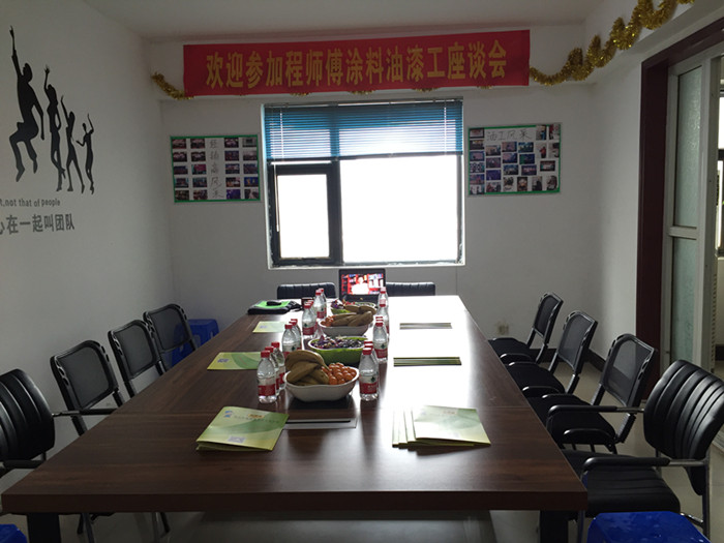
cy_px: 272
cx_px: 362
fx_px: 607
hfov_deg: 61.7
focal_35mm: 29
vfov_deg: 48.2
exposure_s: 1/33
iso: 64
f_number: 2.2
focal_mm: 4.15
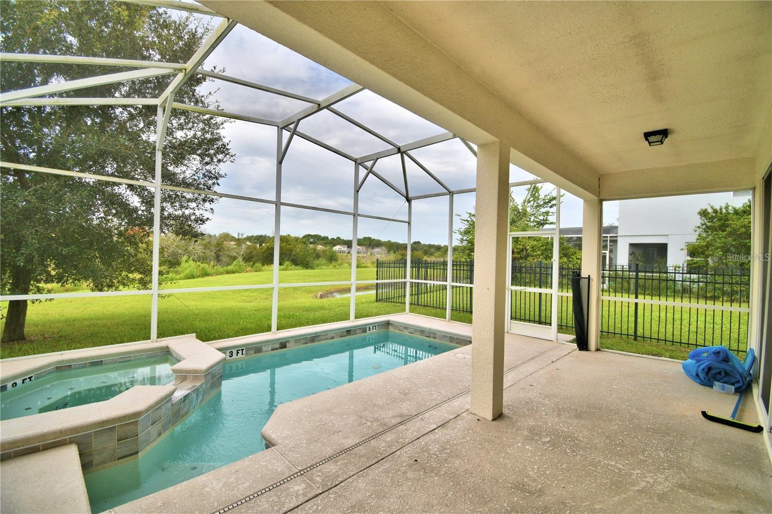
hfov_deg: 100.4
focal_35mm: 15
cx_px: 386
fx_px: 322
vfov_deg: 77.3
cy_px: 257
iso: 100
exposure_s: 1/800
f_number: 4.5
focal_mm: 10
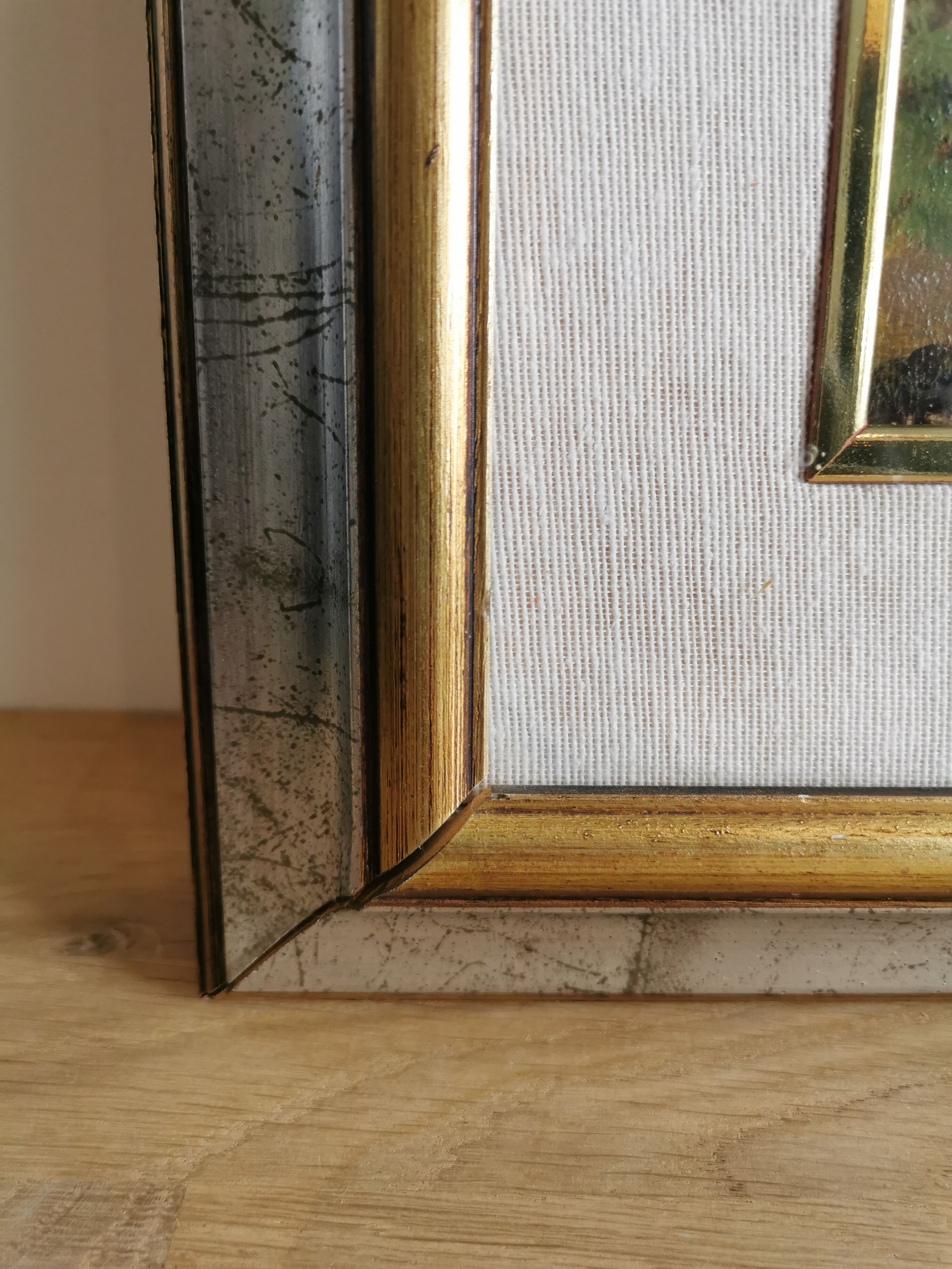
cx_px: 476
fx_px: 990
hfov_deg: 51.4
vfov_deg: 65.3
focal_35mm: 27
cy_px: 634
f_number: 1.8
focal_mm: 5.58
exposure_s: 1/50
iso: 125
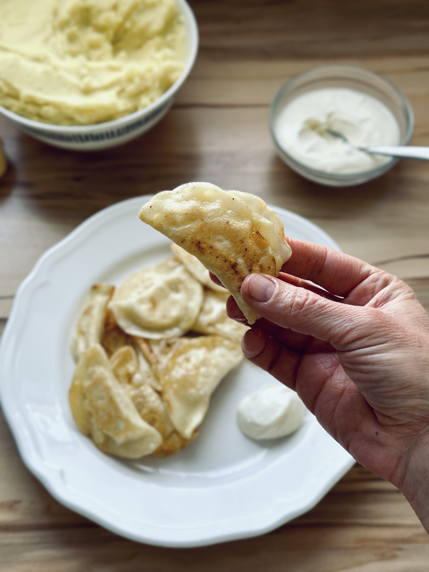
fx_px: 793
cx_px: 214
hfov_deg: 30.3
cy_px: 286
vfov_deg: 39.7
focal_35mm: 48
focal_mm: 6.86
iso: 100
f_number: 1.78
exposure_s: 1/121
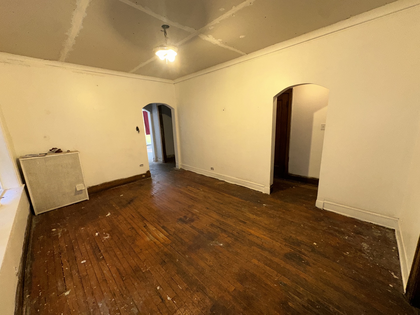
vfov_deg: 85.7
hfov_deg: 102.1
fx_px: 170
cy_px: 158
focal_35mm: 14
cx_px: 210
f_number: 2.2
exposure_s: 1/60
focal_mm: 2.22
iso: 100
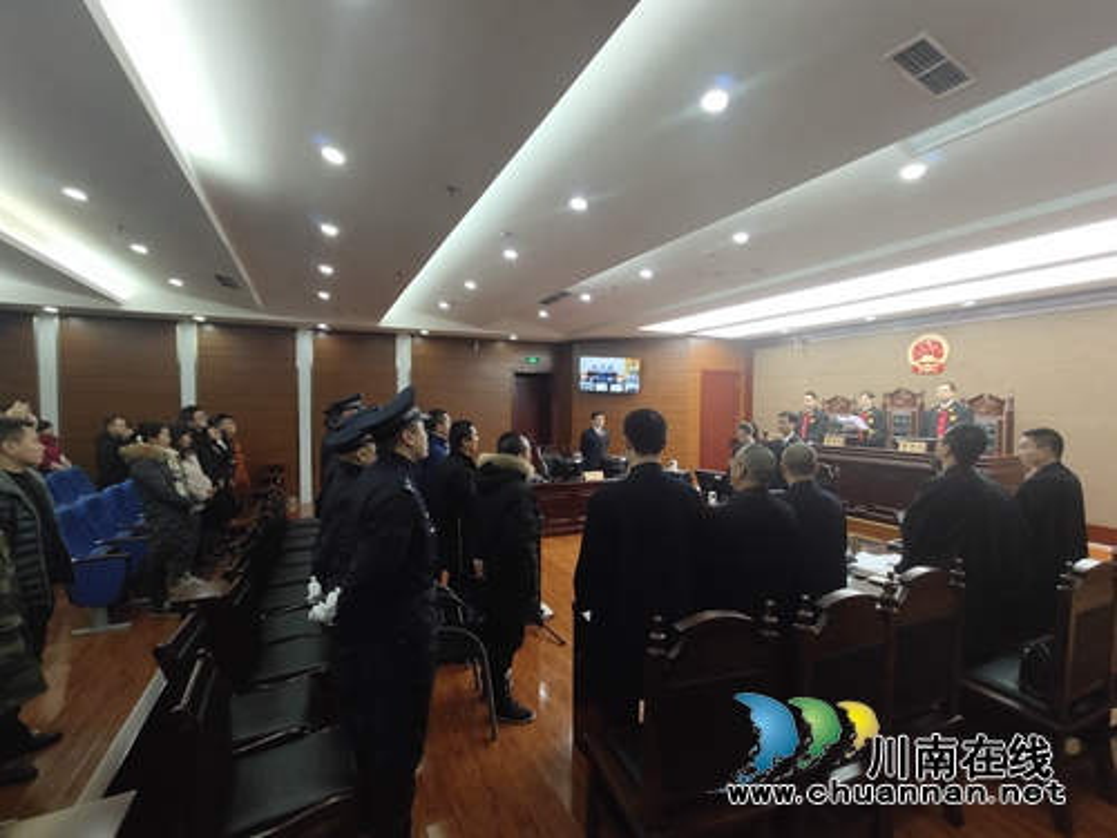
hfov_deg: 98.2
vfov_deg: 81.7
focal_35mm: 15
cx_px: 558
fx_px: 484
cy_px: 419
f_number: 2.4
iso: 417
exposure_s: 1/50
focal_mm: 2.04
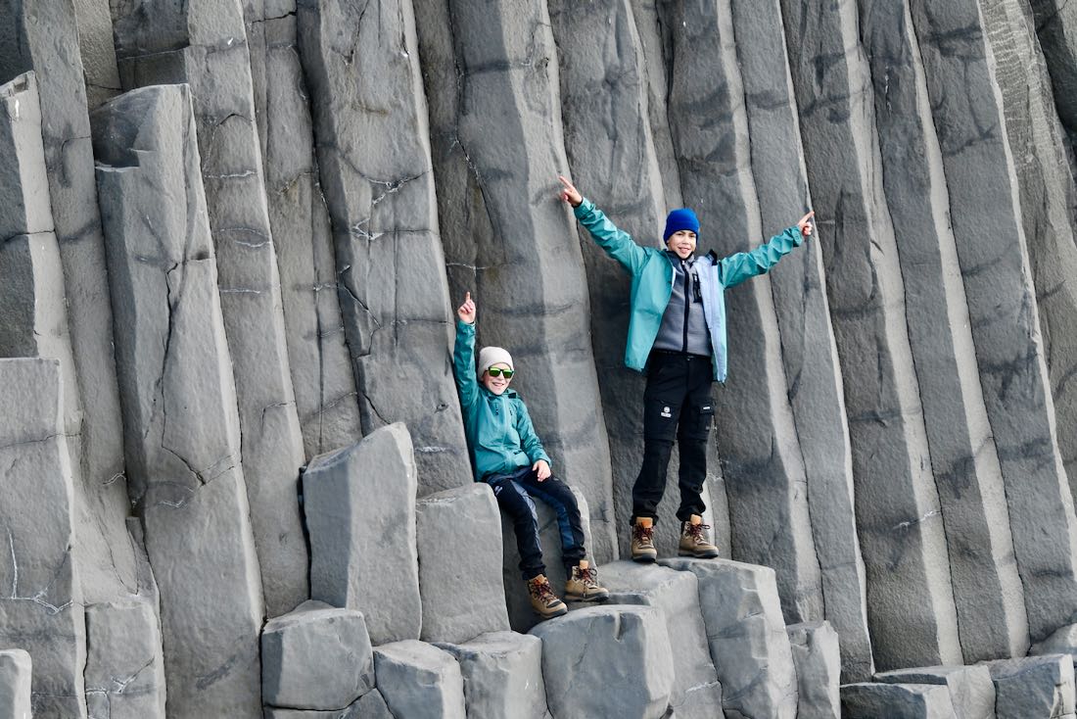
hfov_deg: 13.7
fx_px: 4488
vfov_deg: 9.2
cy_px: 360
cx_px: 538
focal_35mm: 150
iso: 220
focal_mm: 100
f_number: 5.6
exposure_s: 1/250
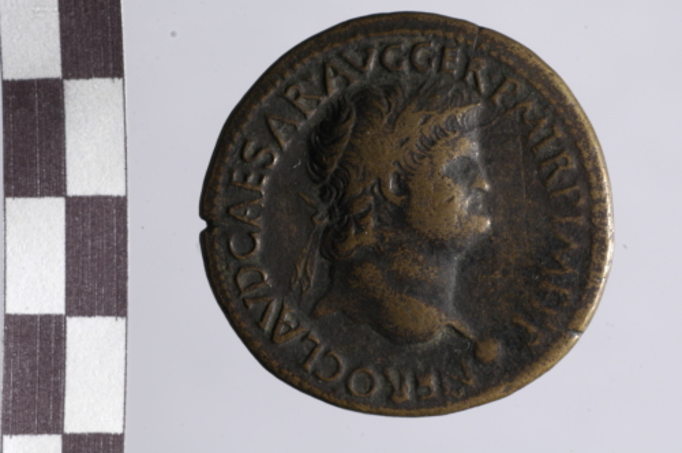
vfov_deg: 6.5
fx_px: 3973
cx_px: 341
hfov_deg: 9.8
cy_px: 226
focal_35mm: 210
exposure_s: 1/8
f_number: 16
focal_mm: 140
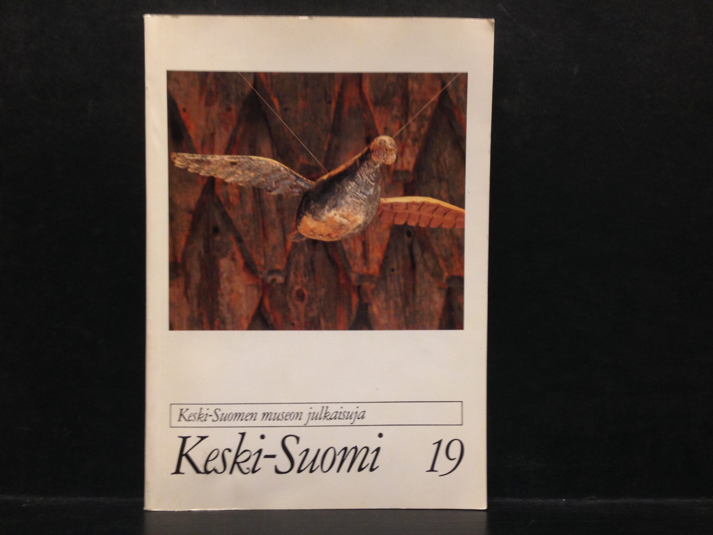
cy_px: 268
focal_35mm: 33
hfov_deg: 55.4
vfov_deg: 42.9
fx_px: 680
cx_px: 356
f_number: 2.4
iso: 100
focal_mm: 4.12
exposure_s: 1/20
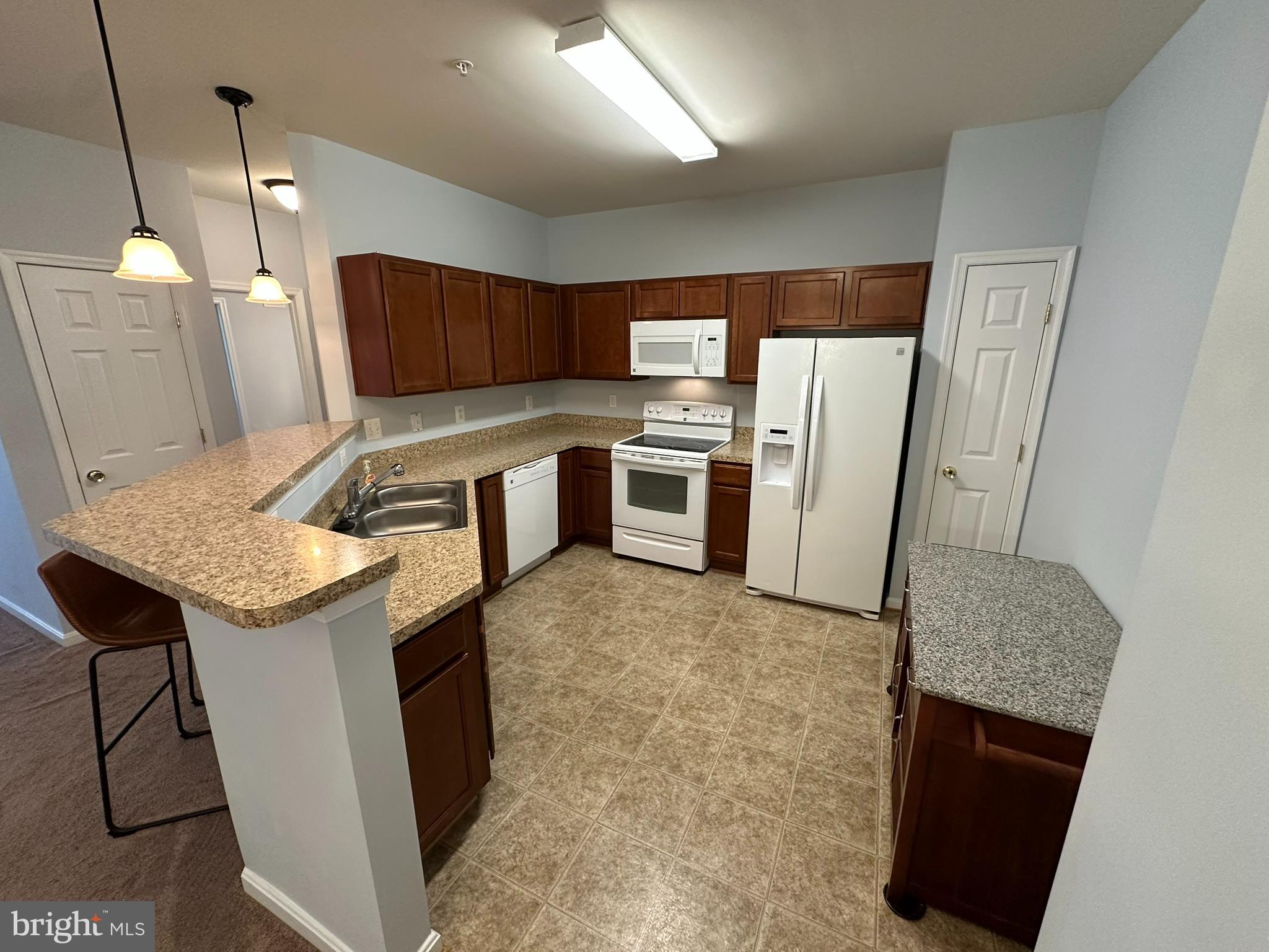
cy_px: 476
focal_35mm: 14
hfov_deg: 102.1
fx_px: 513
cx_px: 634
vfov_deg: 85.7
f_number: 2.2
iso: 250
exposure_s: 1/60
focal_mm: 2.22
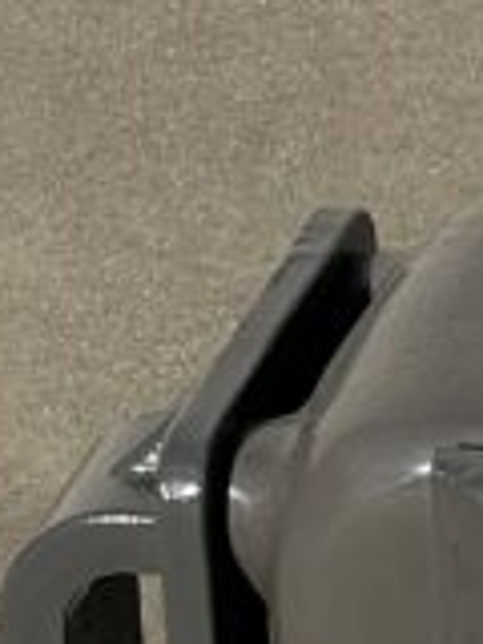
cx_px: 1360
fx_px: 9153
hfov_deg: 3.0
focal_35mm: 492
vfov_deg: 4.0
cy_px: 117
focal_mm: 9
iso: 32
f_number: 2.8
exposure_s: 1/1004
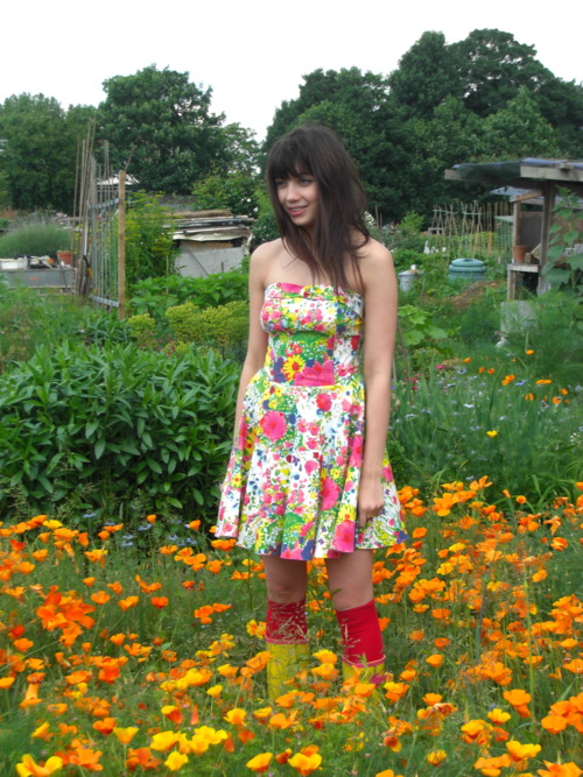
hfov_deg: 21.6
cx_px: 292
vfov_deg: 28.6
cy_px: 388
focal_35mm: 68
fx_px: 1527
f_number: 4
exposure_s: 1/320
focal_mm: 14.2
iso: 80
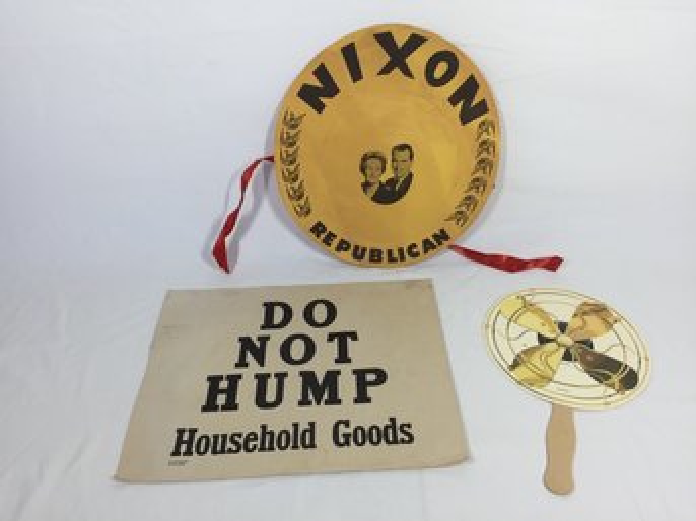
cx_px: 348
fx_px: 583
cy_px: 260
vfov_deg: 48.2
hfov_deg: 61.7
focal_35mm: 29
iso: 40
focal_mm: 4.15
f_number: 2.2
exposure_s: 1/120
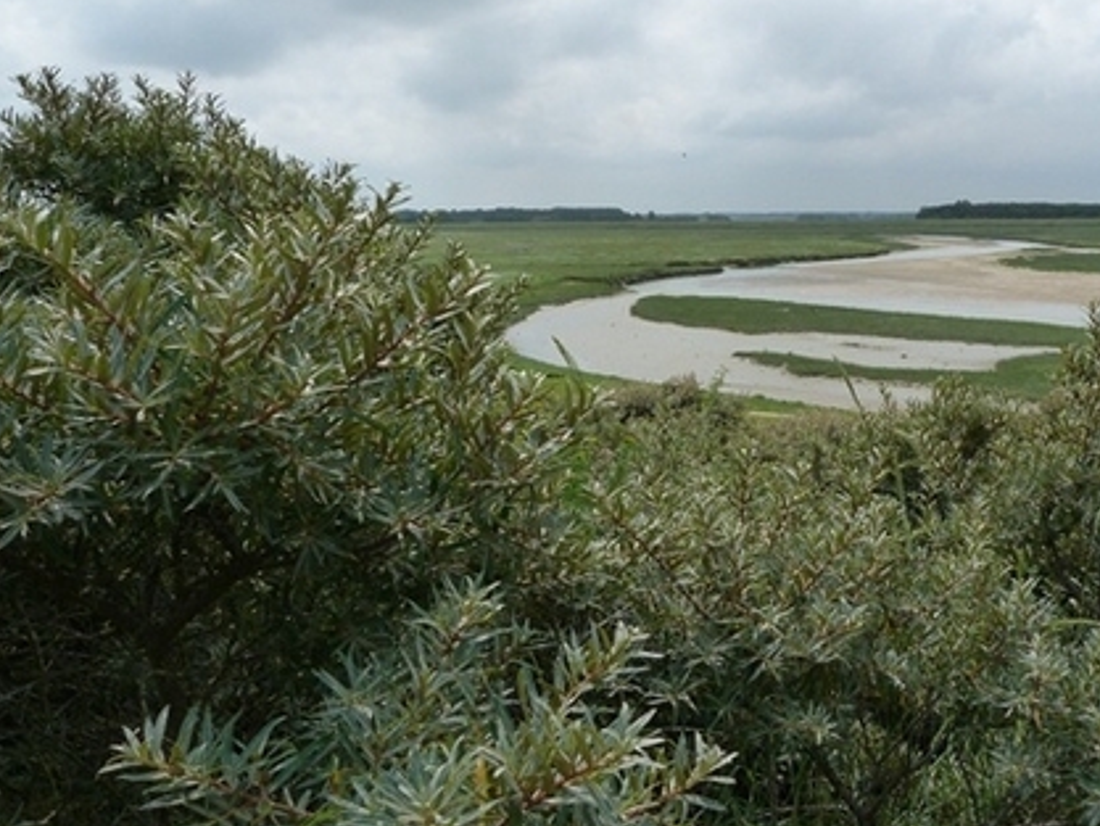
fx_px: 1144
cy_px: 298
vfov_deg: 39.4
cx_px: 765
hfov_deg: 50.1
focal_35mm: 36
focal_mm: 4.5
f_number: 5.6
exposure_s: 1/400
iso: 125
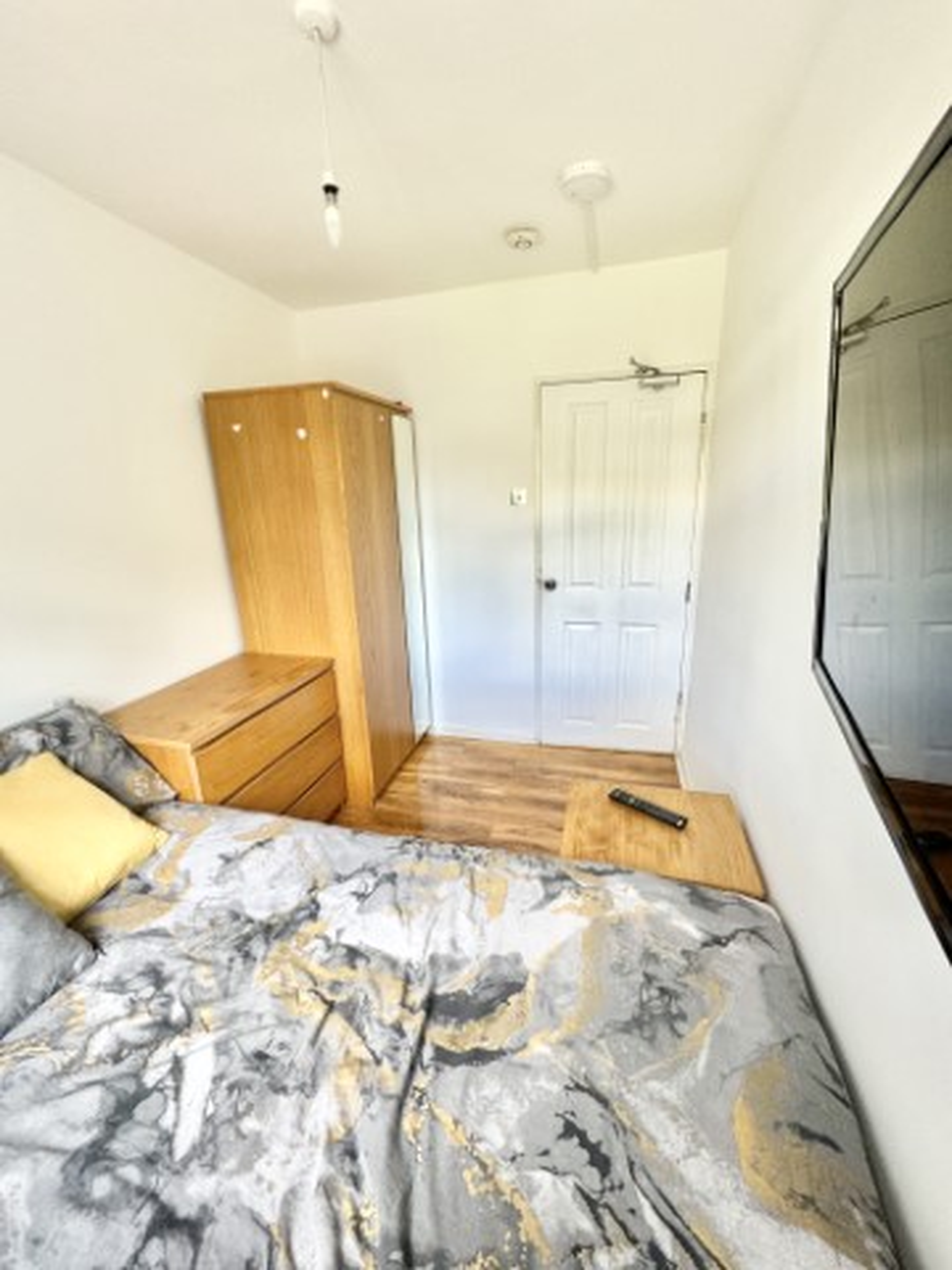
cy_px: 635
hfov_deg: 85.7
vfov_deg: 102.1
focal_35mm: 14
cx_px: 476
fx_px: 513
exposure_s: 1/99
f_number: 2.2
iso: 160
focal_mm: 2.22
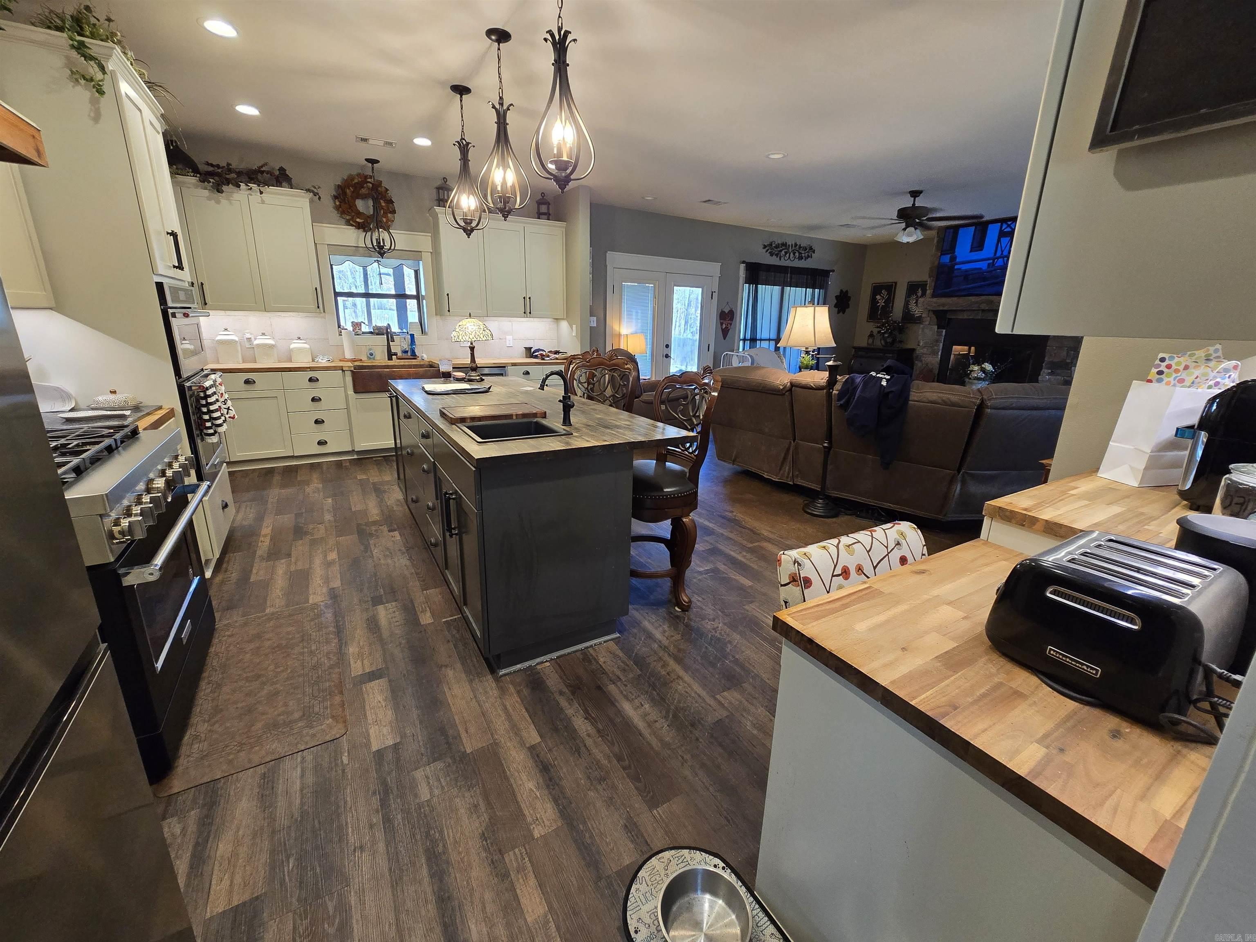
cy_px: 471
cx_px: 628
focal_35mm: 13
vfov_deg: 89.9
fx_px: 472
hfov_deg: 106.2
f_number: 2.2
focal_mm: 2.2
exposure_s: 1/60
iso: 250
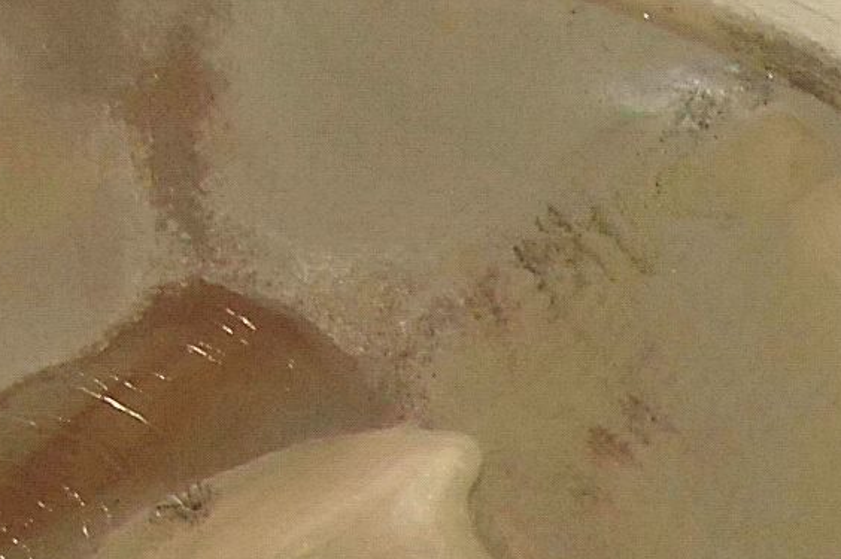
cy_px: 1907
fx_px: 7721
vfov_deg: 4.0
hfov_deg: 5.6
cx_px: 2958
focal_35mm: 331
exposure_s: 1/1000
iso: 400
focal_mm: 29
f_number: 6.7
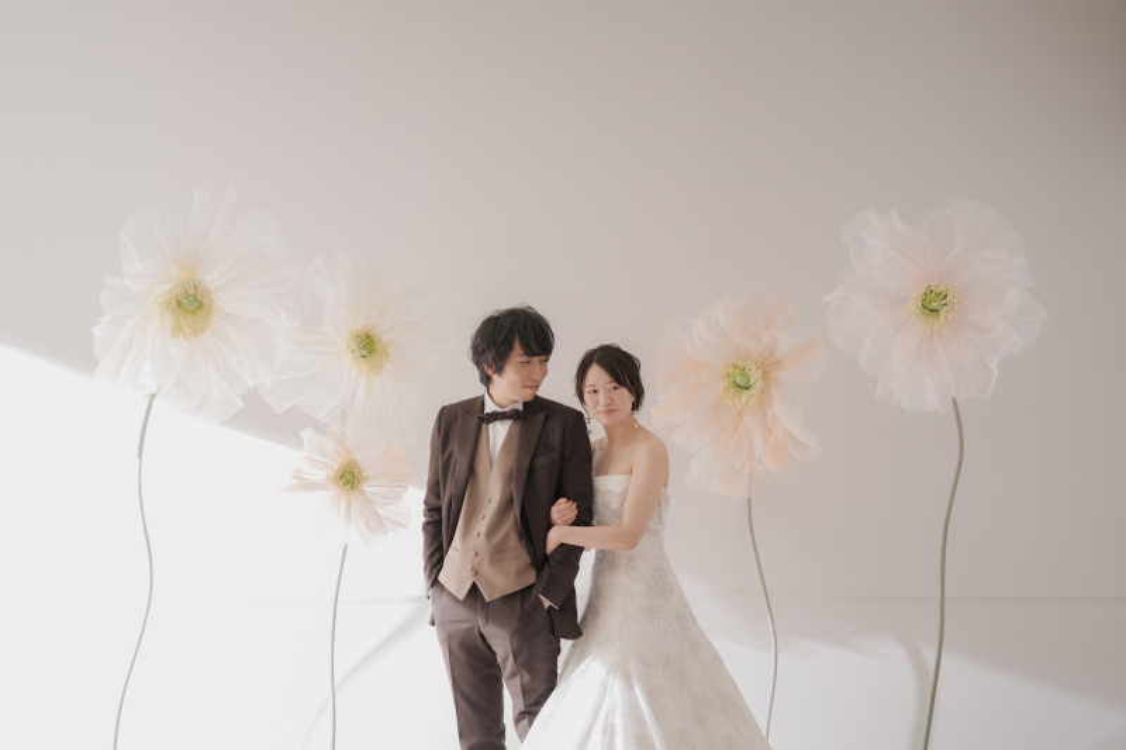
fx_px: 1563
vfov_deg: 27.0
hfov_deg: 39.6
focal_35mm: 50
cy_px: 375
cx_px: 563
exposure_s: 1/125
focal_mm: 50
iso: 320
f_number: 4
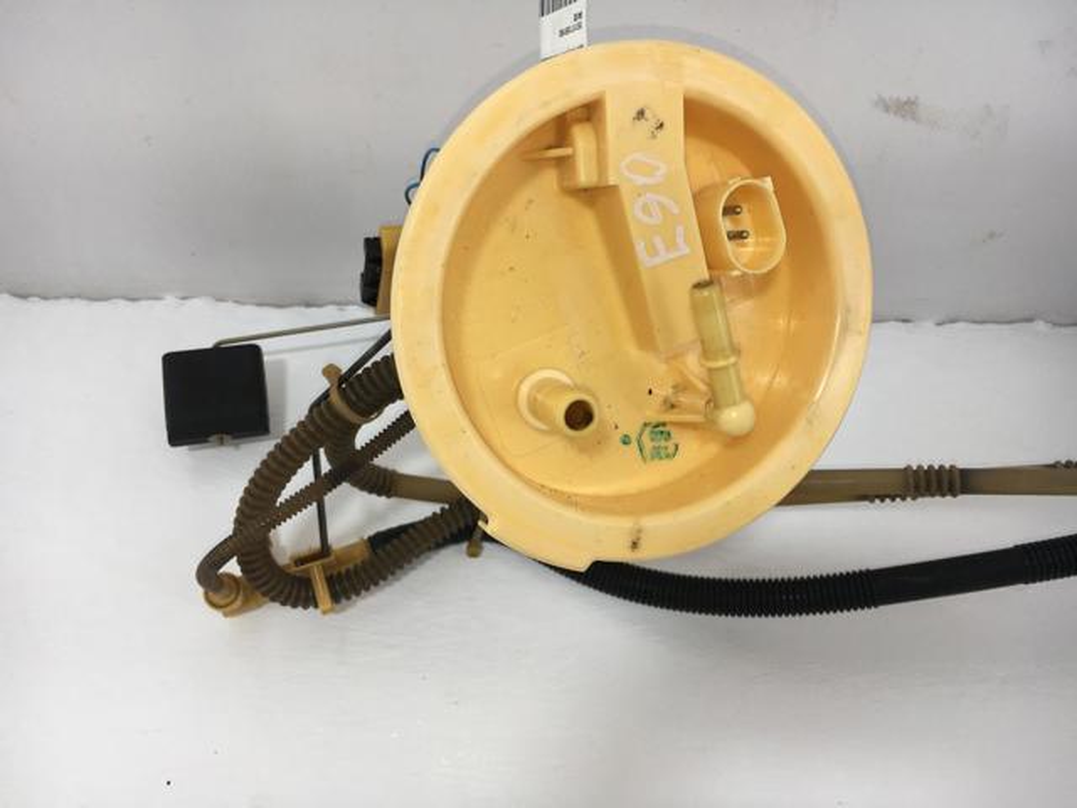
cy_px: 404
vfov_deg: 48.2
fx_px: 902
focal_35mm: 29
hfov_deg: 61.7
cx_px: 538
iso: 25
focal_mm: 4.15
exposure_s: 1/519
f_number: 2.2
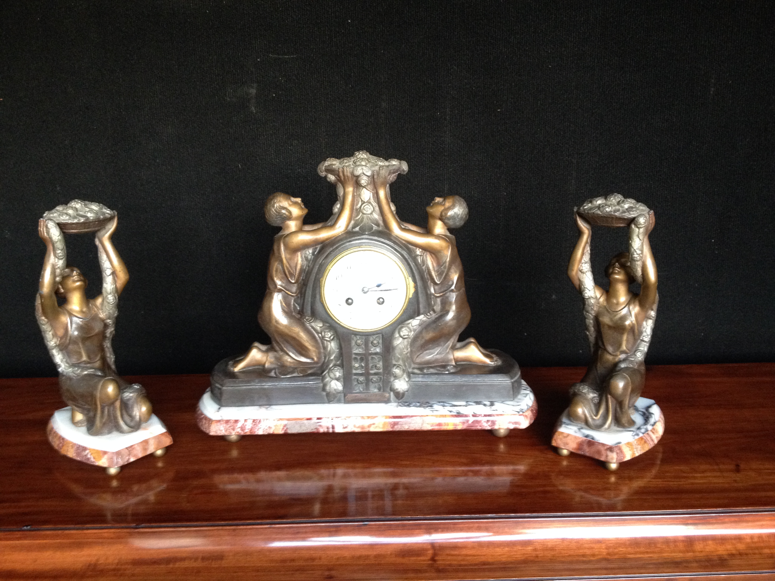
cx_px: 388
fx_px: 784
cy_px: 290
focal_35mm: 35
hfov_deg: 52.6
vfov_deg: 40.7
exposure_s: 1/20
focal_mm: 4.28
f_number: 2.4
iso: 250
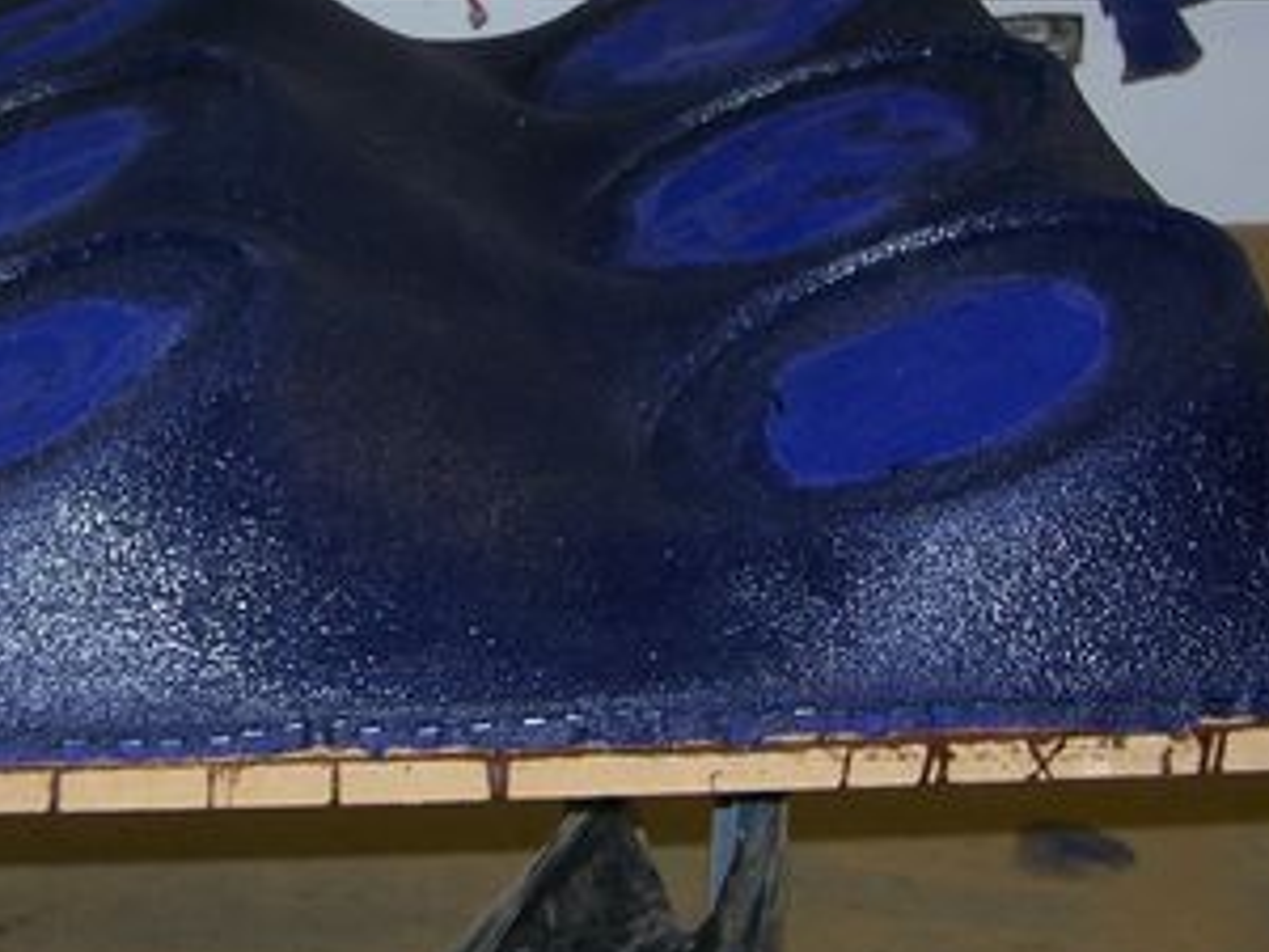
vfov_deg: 18.1
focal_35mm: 81
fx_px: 2969
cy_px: 267
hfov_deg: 24.1
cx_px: 525
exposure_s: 1/60
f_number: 2.8
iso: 80
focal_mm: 6.3
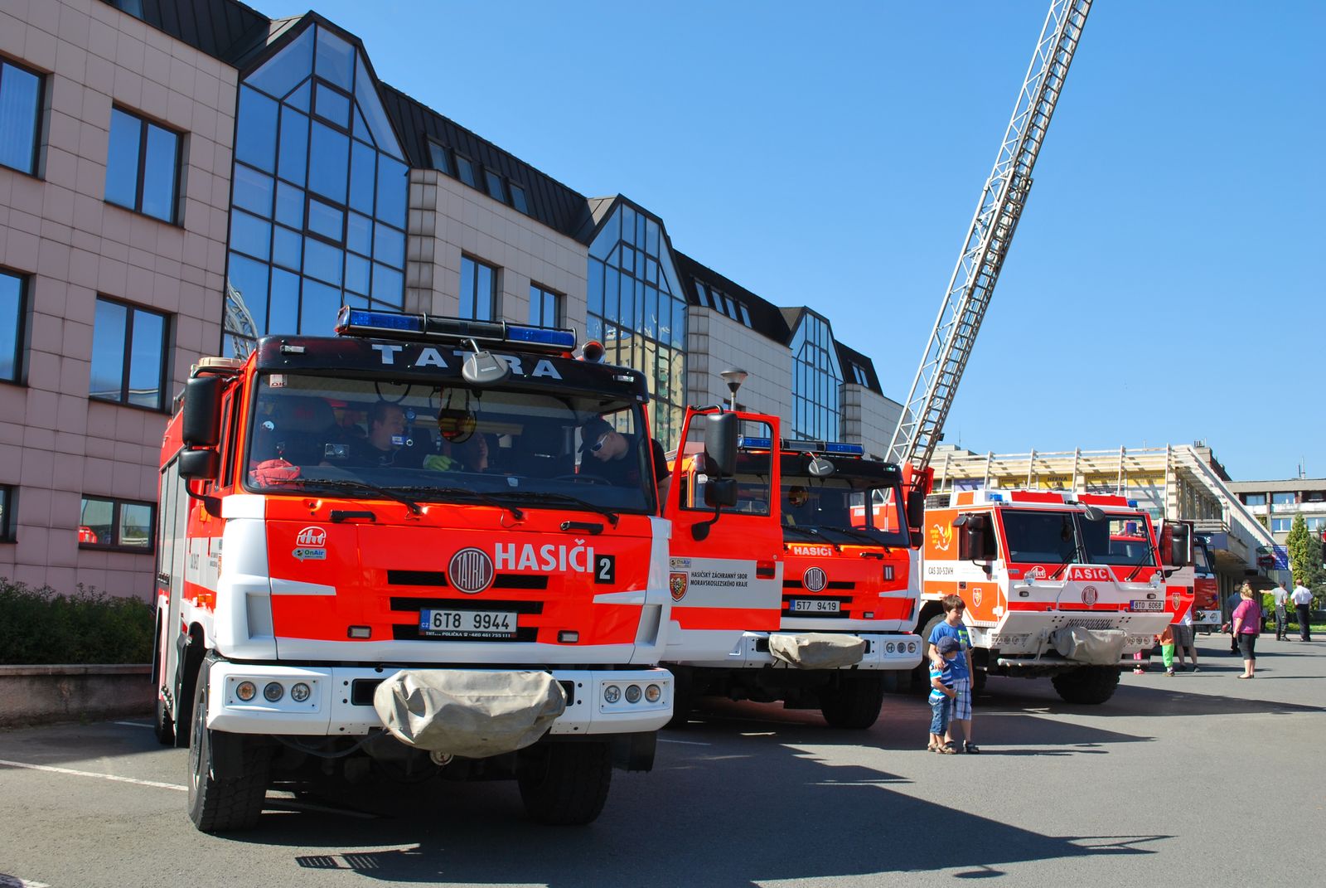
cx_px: 663
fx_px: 1328
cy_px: 444
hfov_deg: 53.1
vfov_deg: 37.0
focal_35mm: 36
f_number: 6.3
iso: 100
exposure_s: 1/160
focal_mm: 24
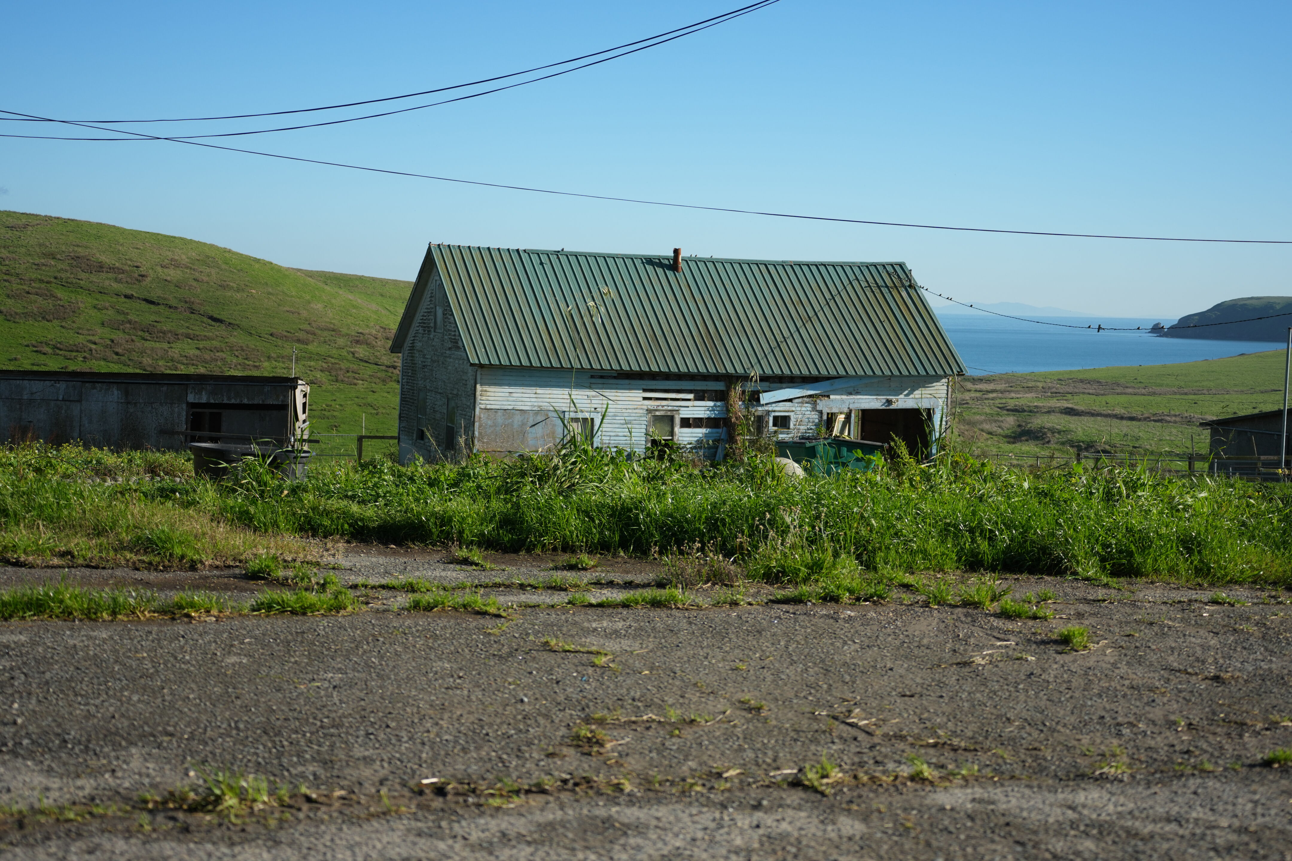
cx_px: 646
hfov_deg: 36.9
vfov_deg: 25.1
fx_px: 1938
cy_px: 430
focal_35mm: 54
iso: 320
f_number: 5.6
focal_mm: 54
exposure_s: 1/1600
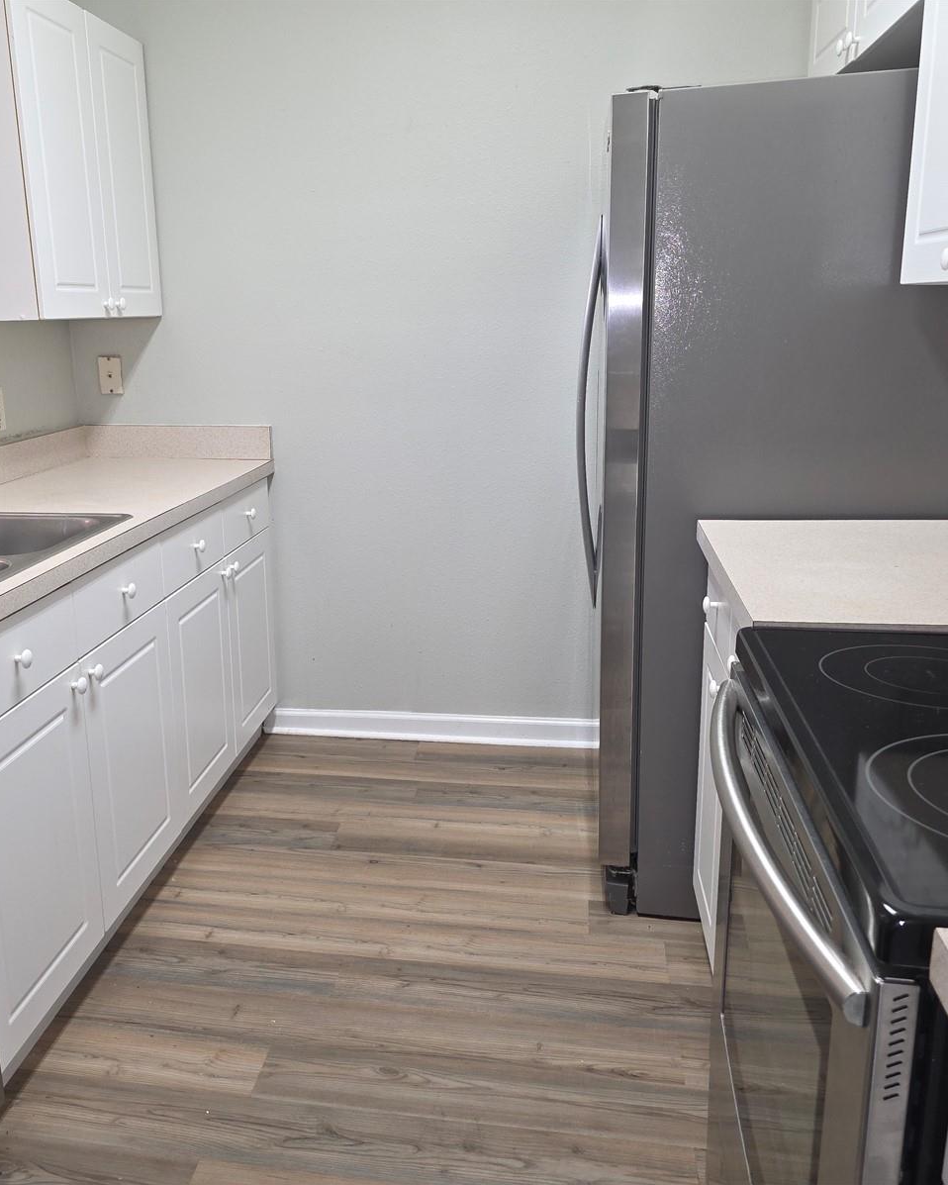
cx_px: 370
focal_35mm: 30
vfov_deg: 58.8
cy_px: 592
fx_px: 1052
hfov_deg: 48.2
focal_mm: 6.3
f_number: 1.7
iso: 100
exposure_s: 1/40
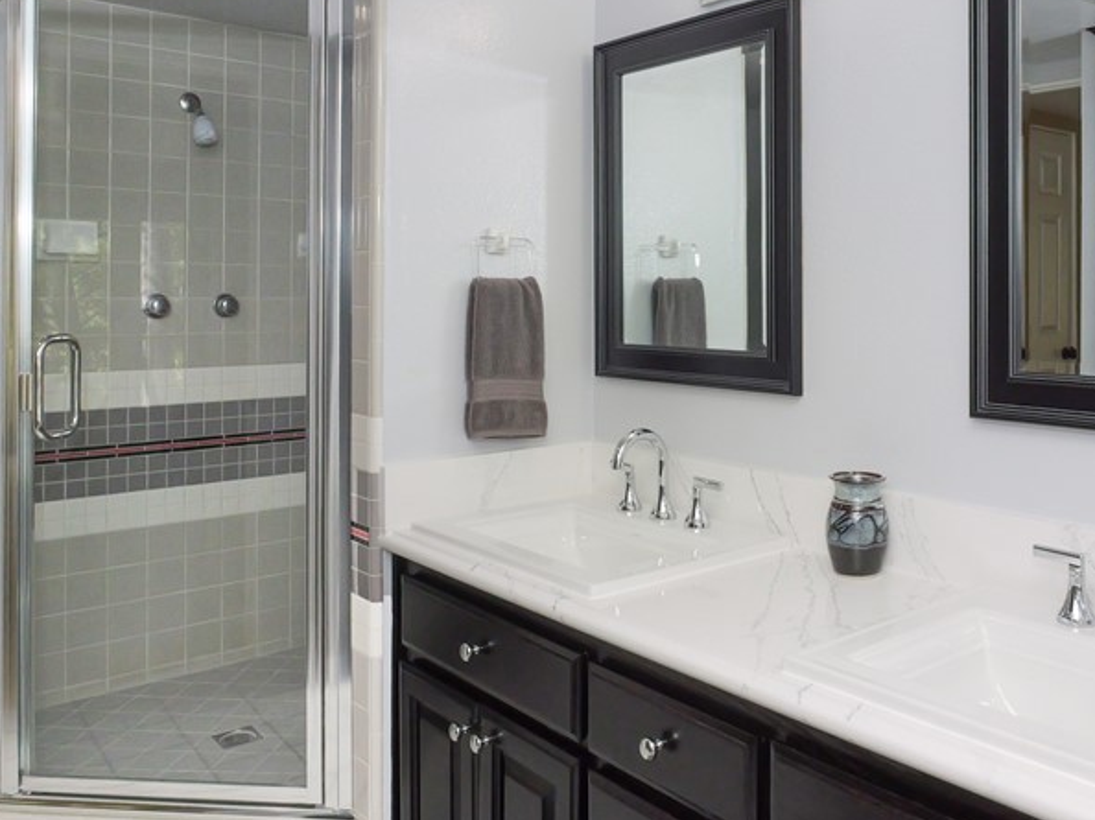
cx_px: 694
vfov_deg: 45.0
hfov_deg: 57.5
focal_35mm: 31
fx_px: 980
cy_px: 299
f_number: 8
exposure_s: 1/320
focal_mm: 9
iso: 1600
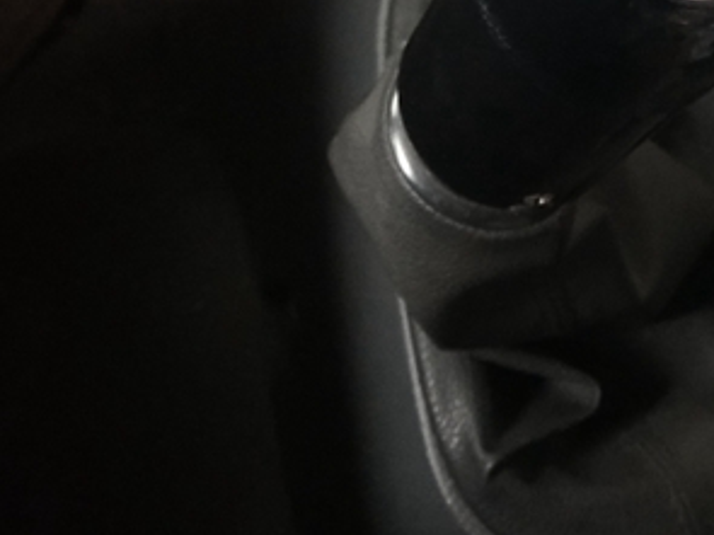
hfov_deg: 22.8
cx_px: 547
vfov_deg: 16.4
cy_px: -166
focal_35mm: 85
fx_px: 1753
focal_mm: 3.95
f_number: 1.8
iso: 1056
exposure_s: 1/16.7
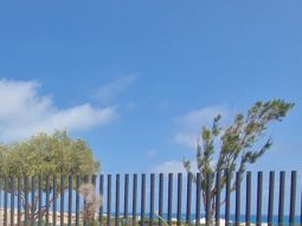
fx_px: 314
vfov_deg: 36.1
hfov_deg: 44.6
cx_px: 8
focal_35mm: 36
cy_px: 220
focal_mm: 2.2
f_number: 2.2
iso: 50
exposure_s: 1/2176
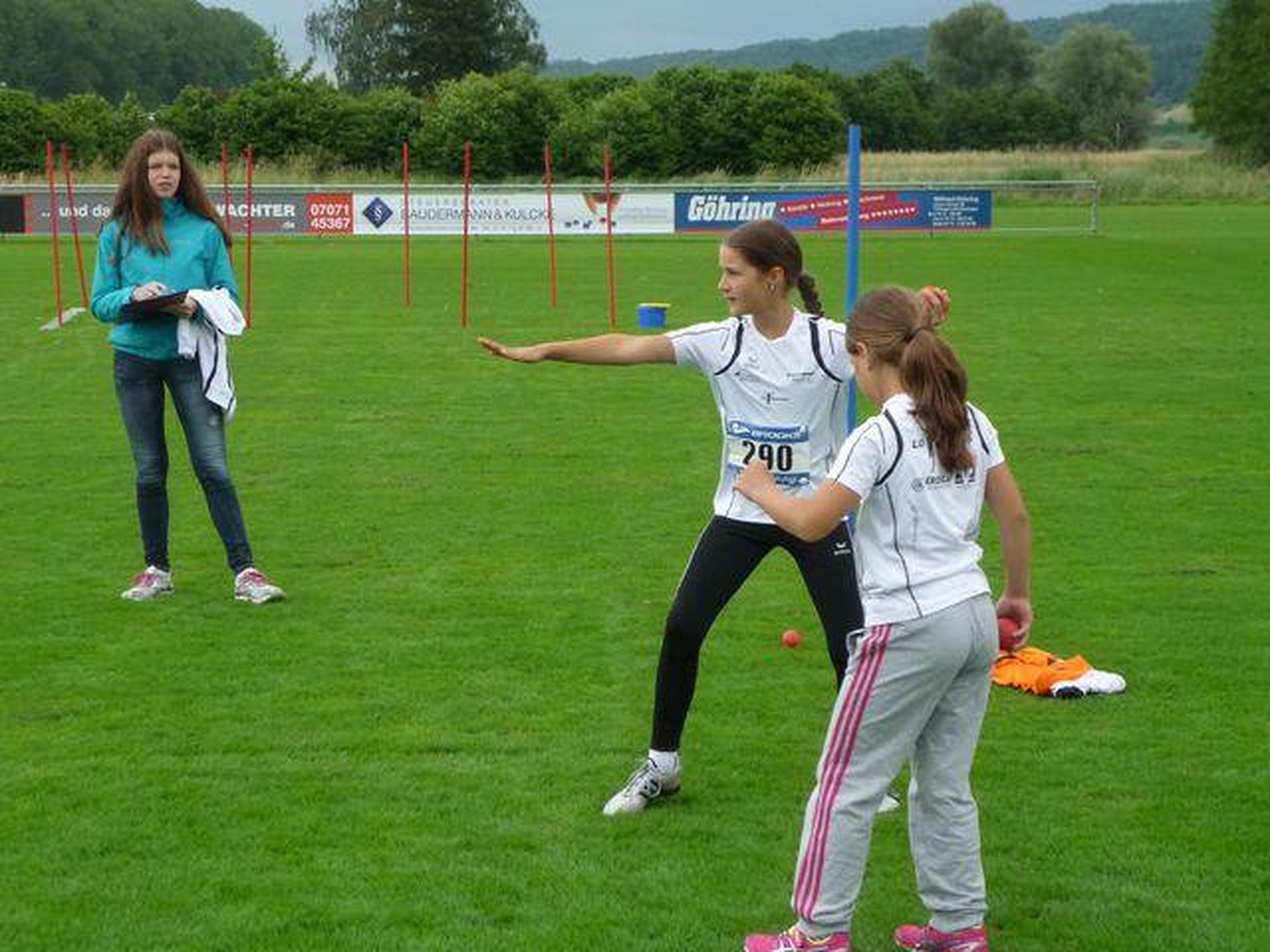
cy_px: 476
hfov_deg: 23.8
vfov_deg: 18.0
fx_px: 3008
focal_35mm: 82
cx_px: 635
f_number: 4.4
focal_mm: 13.6
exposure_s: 1/500
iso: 250
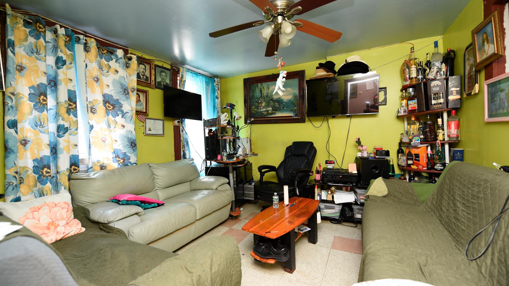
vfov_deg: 70.5
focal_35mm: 15
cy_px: 143
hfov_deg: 103.0
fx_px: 202
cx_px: 258
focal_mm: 14
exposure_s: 1/15
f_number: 3.2
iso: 200
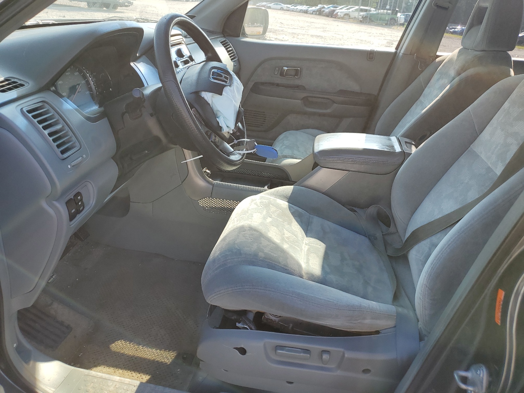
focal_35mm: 26
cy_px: 196
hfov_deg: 67.3
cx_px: 262
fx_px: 394
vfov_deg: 53.1
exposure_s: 1/667
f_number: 1.5
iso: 50
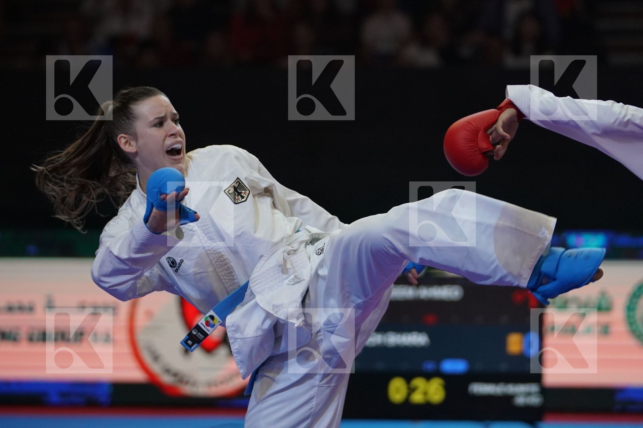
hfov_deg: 10.7
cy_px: 214
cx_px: 322
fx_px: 3429
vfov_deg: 7.2
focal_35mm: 192
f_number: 2.8
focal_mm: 128
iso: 2500
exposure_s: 1/1000
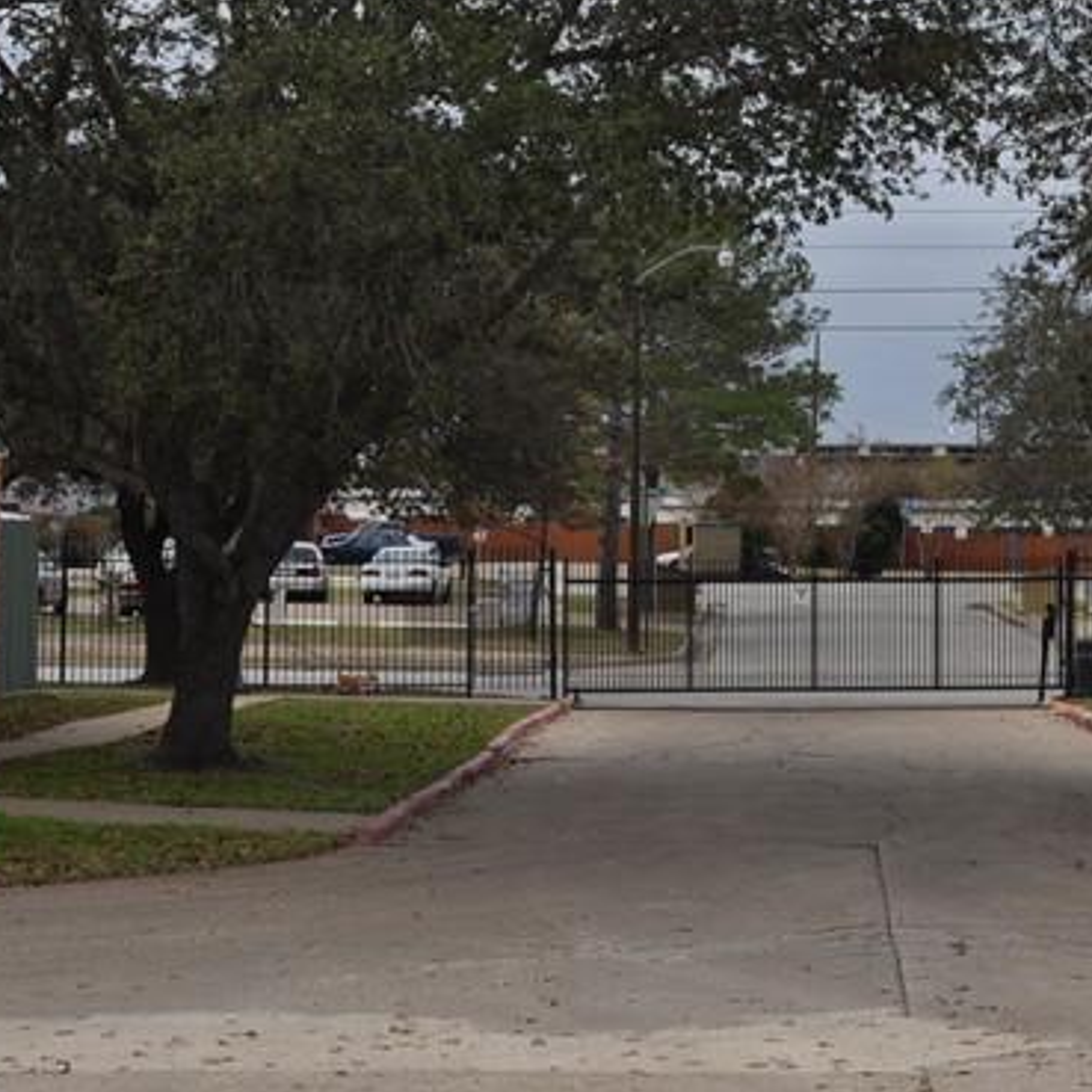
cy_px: 323
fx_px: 3212
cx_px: 1000
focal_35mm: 90
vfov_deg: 19.2
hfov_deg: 18.9
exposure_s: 1/200
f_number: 11
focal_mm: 24
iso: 200
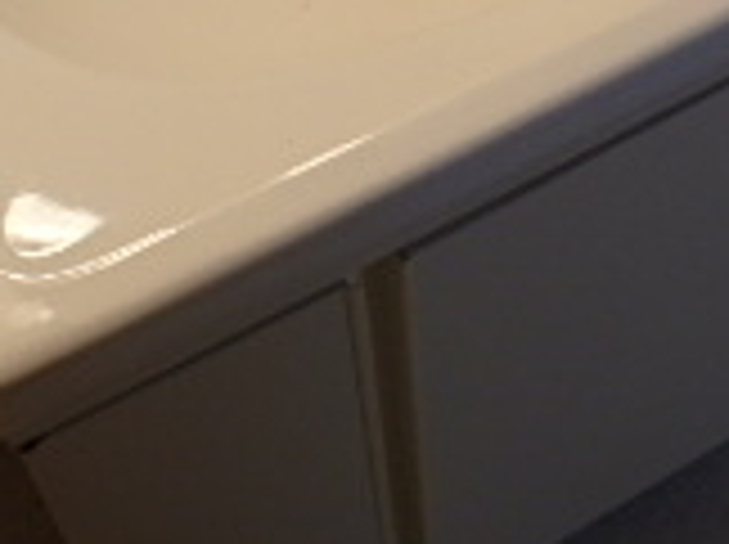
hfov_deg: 23.5
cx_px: 454
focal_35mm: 83
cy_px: -189
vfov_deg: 16.6
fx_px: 1745
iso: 125
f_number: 3.5
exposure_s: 1/60
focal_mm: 3.7
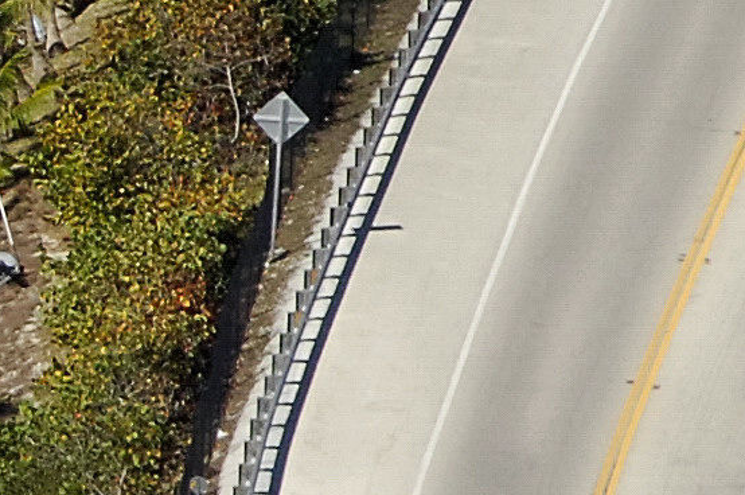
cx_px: -909
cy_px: 409
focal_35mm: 952
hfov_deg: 2.2
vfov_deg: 1.4
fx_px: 19678
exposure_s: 1/1000
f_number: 8
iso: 400
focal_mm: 82
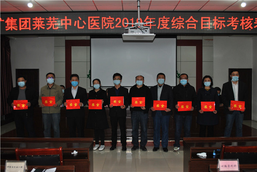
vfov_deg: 36.9
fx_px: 257
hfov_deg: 53.1
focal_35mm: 36
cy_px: 86
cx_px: 128
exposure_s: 1/60
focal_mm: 24
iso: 200
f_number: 4
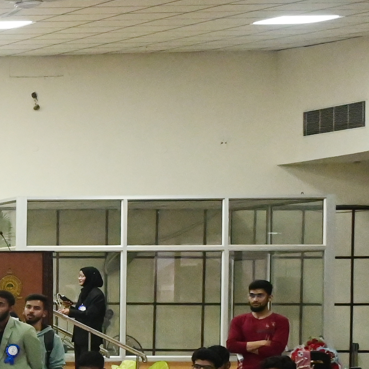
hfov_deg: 11.4
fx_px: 1375
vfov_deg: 15.1
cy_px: 357
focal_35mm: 114
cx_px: -629
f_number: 4
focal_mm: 24
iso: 6400
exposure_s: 1/320
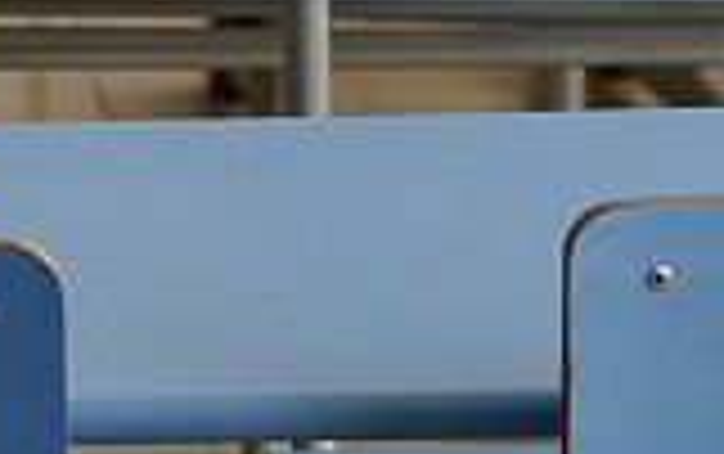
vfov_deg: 3.5
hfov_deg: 5.5
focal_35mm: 379
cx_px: -531
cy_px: -317
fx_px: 7486
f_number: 3.2
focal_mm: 50
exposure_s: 1/500
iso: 640
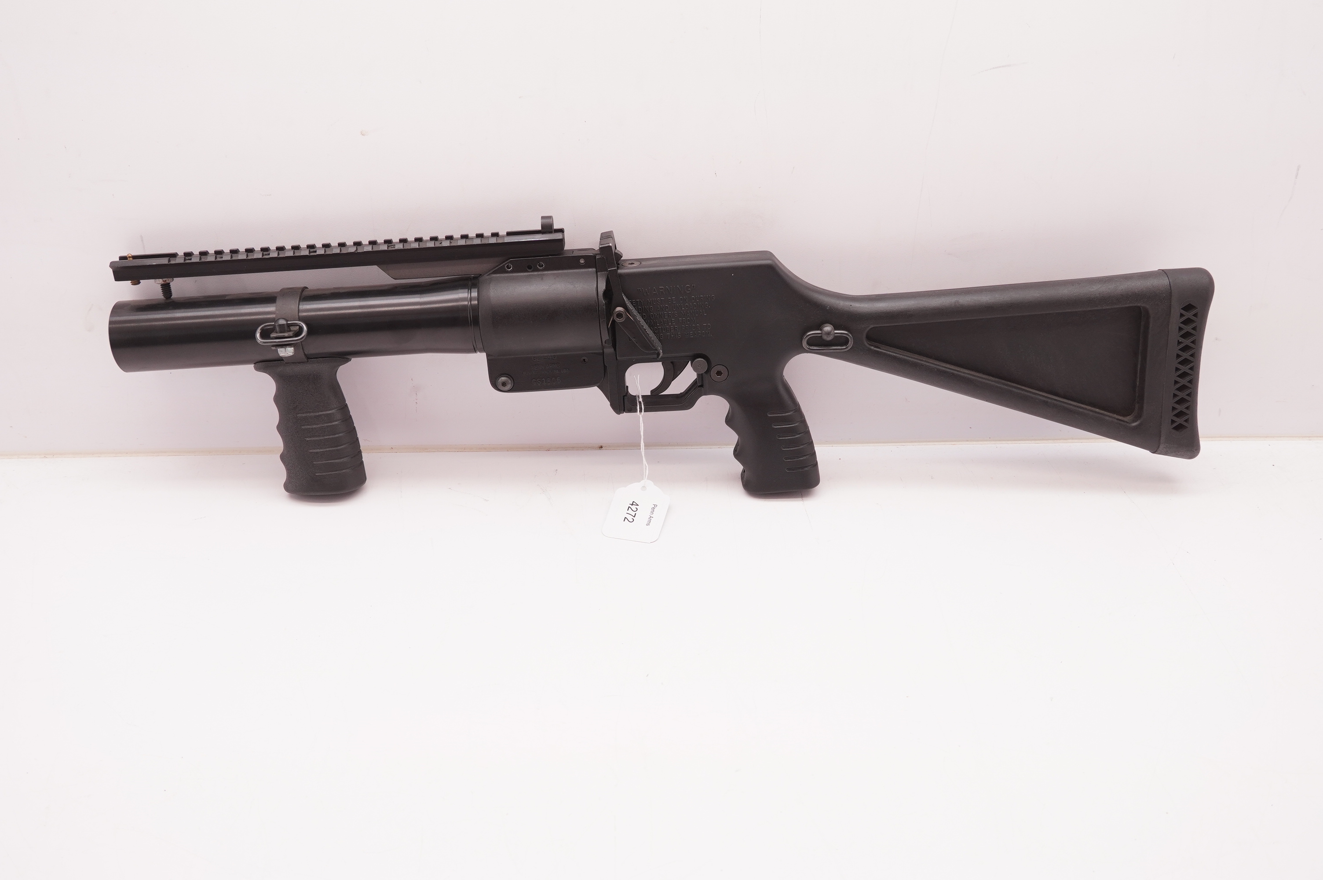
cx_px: 662
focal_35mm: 34
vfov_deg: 38.3
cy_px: 440
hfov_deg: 55.1
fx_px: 1267
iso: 400
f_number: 5.6
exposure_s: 1/125
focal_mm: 23
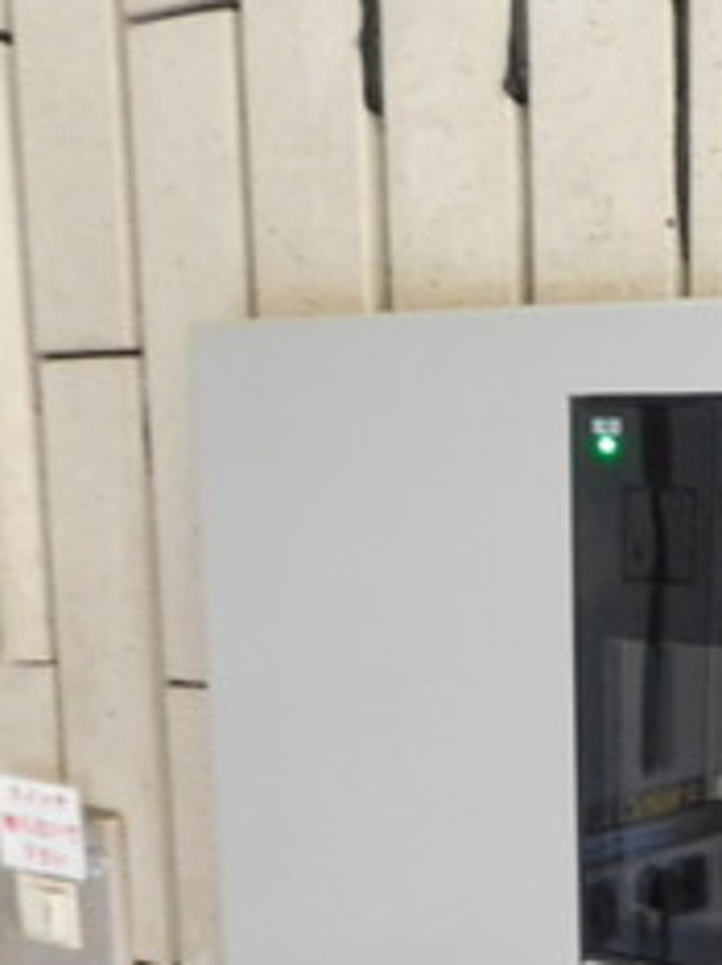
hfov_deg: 22.6
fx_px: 1644
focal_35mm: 59
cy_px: 767
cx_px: 891
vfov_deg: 31.9
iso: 640
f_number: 3
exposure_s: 1/8
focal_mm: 4
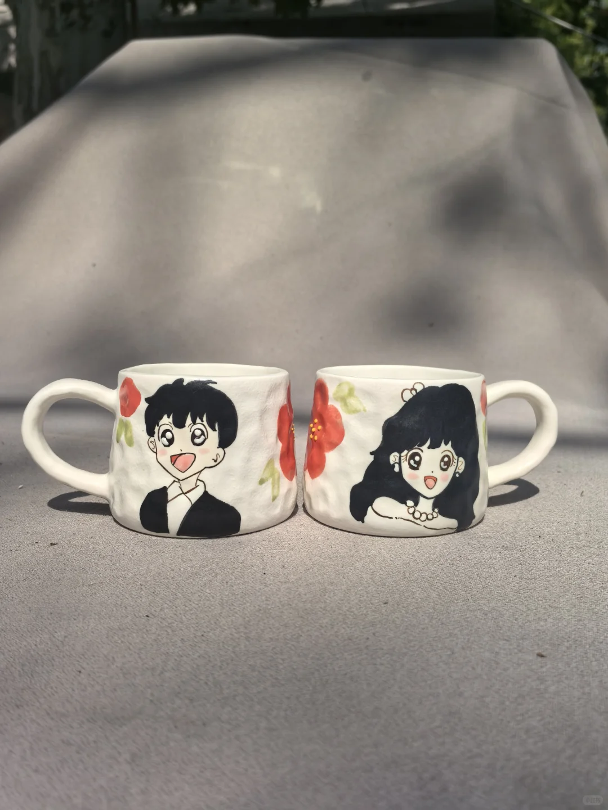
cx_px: 304
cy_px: 405
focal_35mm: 34
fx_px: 796
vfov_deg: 54.0
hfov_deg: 41.8
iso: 50
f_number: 2
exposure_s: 1/5988
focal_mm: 5.75
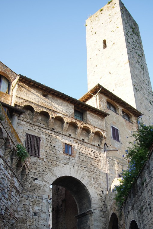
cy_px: 167
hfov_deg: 32.5
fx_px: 261
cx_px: 91
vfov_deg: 46.0
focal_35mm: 41
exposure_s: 1/100
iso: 100
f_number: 5
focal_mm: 26
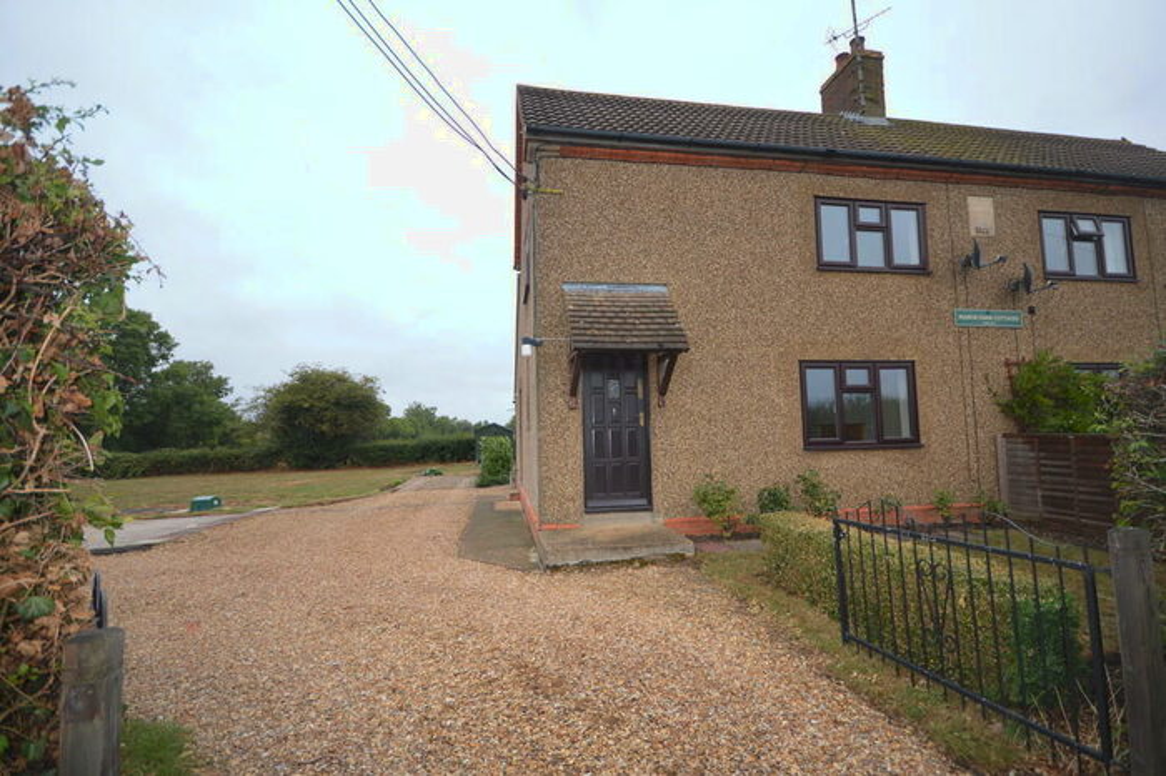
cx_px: 583
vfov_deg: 72.0
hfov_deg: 95.0
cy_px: 388
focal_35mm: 16
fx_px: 534
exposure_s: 1/125
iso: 140
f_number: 4.2
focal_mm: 11
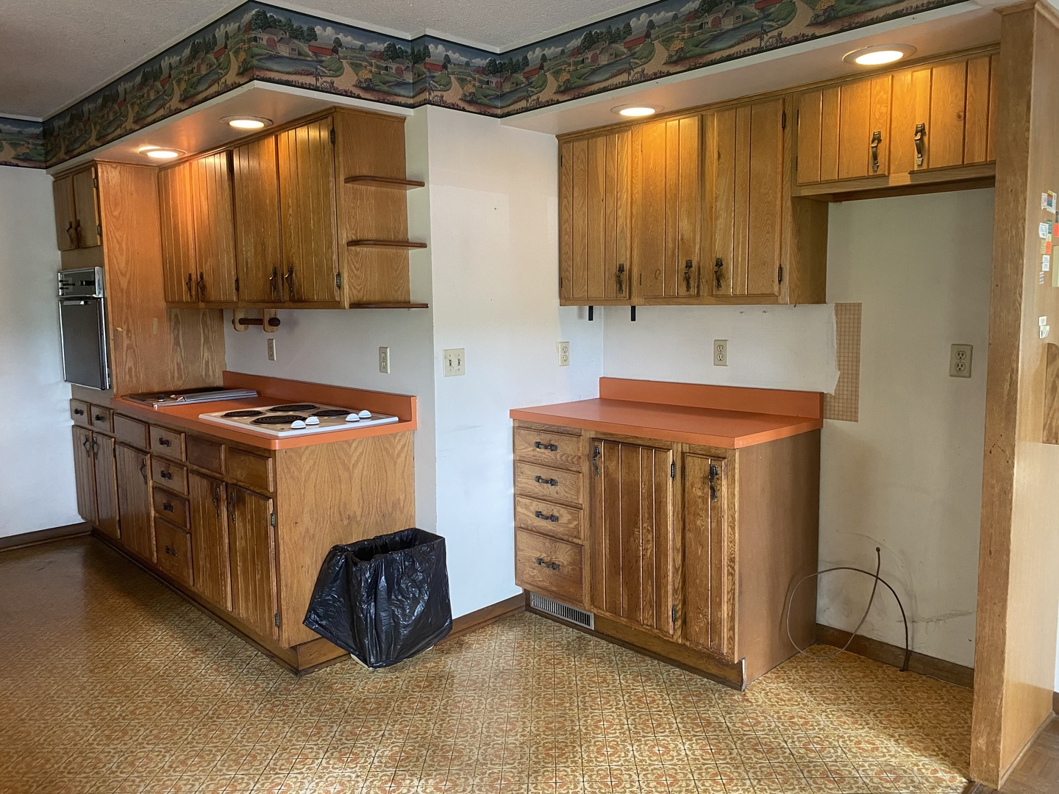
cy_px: 397
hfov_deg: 67.3
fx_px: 795
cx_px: 530
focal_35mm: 26
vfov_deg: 53.1
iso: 320
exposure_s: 1/60
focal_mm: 4.25
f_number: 1.8
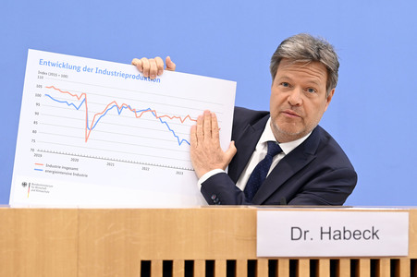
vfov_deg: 19.4
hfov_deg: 28.9
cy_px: 138
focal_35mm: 70
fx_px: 810
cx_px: 208
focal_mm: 70
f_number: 5.6
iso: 5000
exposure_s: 1/640
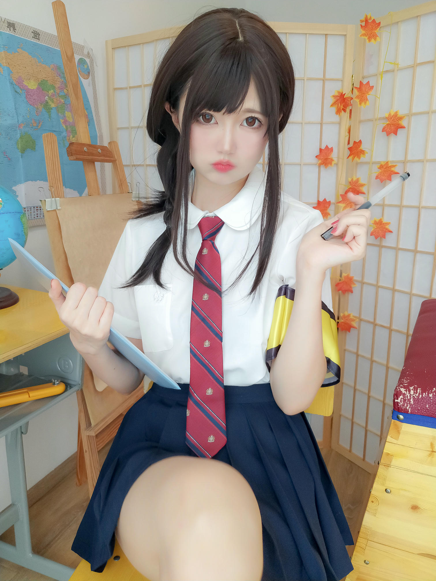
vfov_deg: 69.4
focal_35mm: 25
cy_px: 290
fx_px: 420
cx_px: 218
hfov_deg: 54.9
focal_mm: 4.36
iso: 64
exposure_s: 1/50
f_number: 1.8
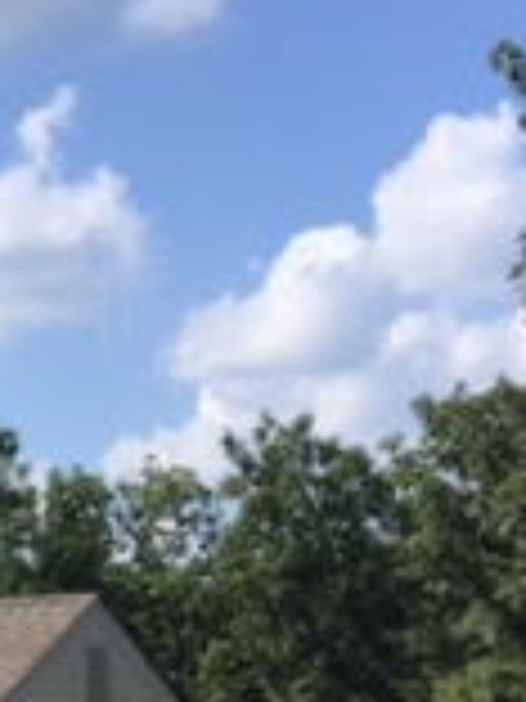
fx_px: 2411
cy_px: 738
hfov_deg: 11.4
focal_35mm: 119
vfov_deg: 16.1
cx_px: -472
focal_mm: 4.15
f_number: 2.2
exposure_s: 1/1980
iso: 32
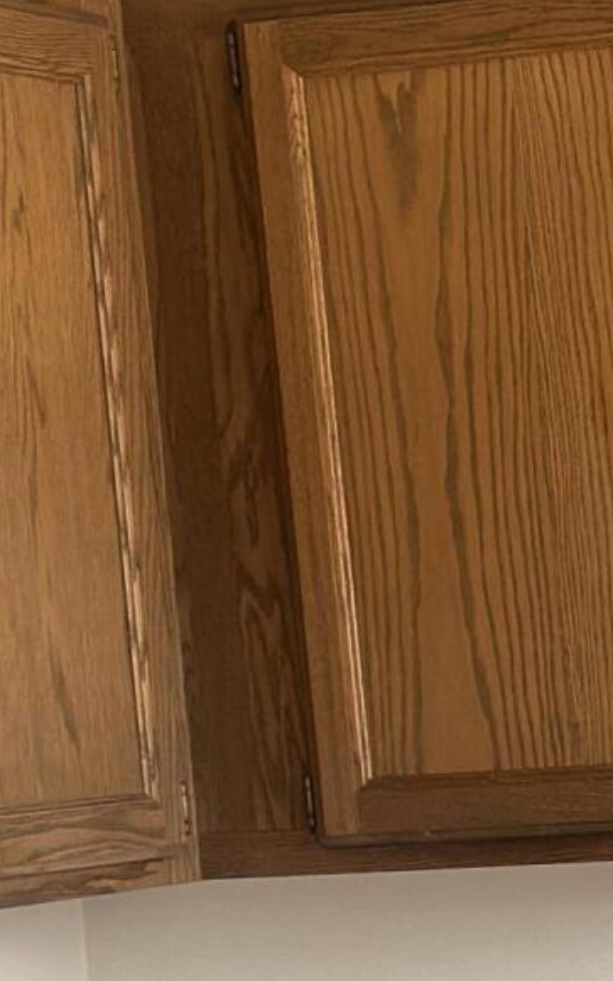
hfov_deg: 7.3
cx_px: 1108
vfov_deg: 11.7
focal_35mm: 175
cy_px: 1266
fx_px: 4679
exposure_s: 1/121
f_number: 1.78
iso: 100
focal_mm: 6.86
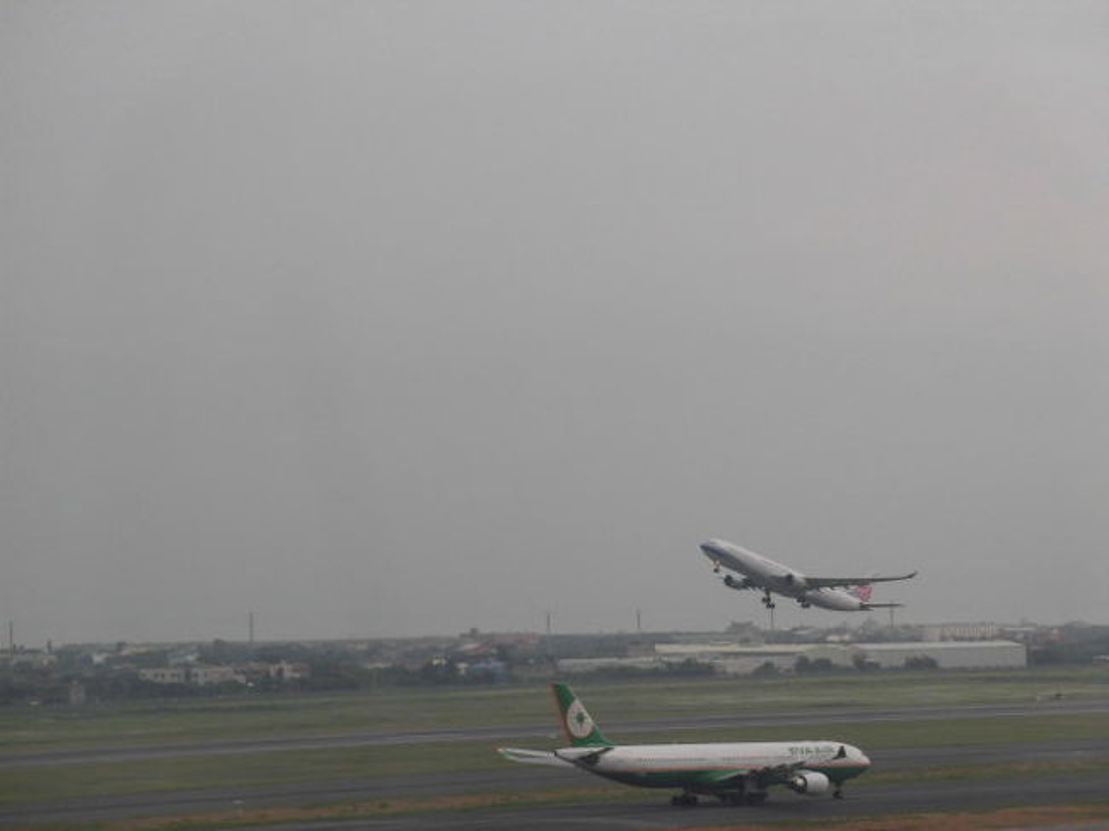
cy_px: 416
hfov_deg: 12.4
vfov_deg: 9.3
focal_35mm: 160
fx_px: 5124
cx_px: 554
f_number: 5.4
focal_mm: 28.58
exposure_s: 1/200
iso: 100
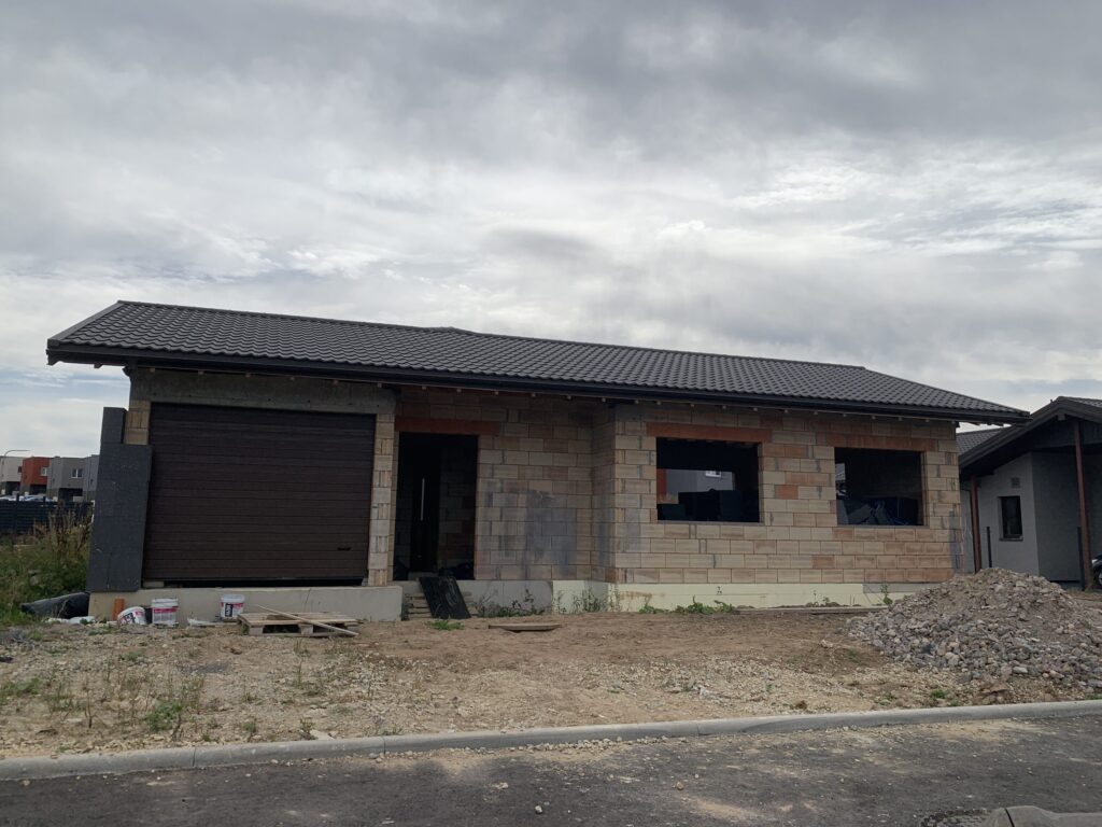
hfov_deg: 67.3
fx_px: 828
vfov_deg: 53.1
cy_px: 414
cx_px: 551
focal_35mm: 26
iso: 25
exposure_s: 1/5405
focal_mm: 4.25
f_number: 1.8
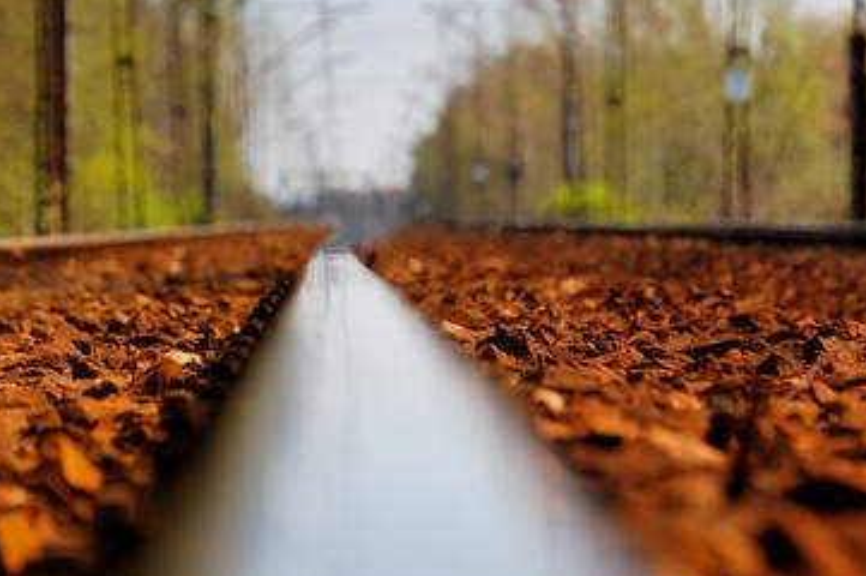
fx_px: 6244
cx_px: 398
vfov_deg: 5.3
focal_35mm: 260
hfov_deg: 7.9
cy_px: 238
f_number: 8
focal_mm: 105
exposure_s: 1/160
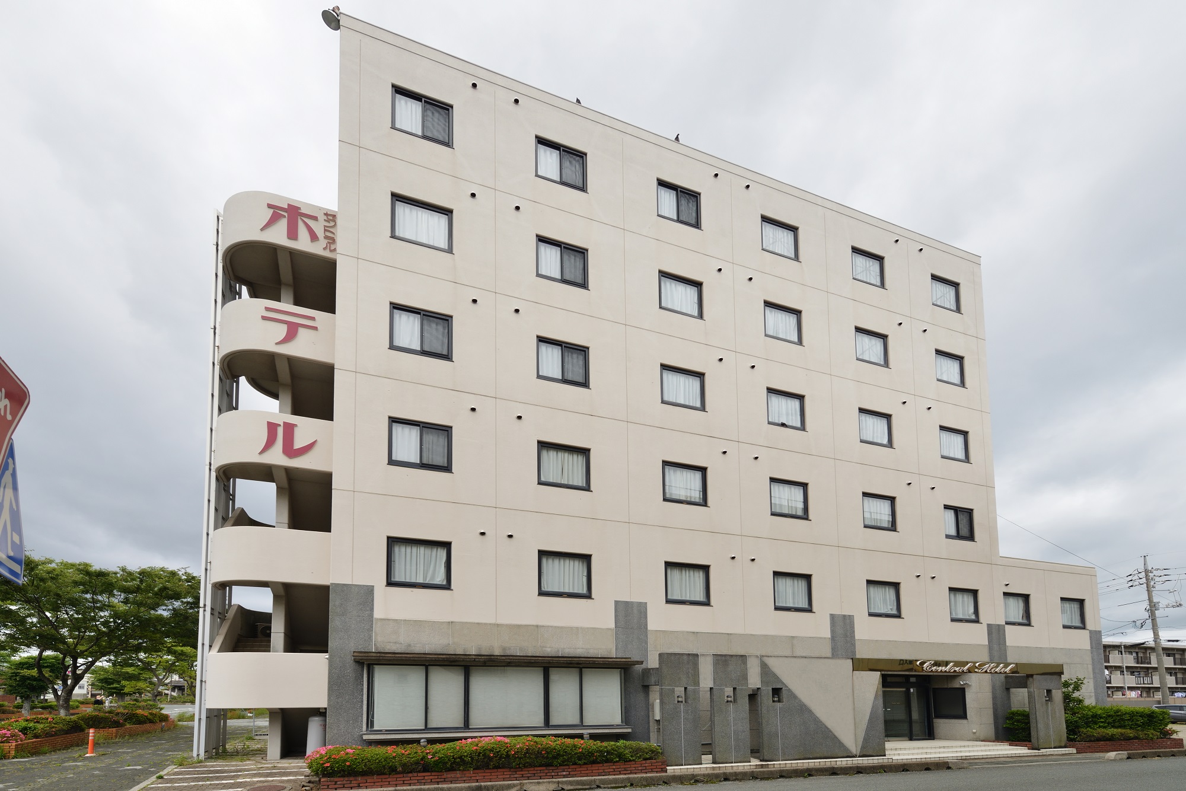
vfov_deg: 81.2
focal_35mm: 14
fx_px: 461
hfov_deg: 104.2
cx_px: 593
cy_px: 396
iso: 200
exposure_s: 1/400
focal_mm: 14
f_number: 10
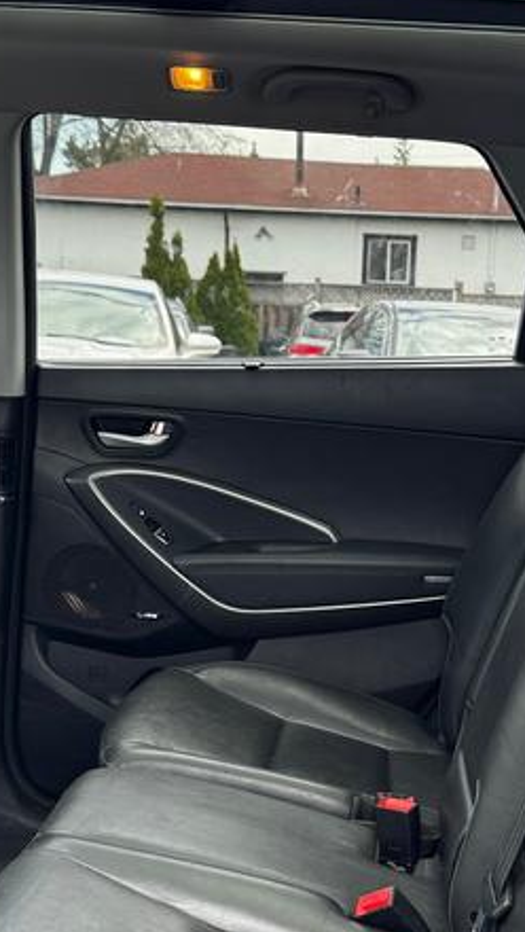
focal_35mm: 57
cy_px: 627
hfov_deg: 21.1
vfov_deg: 36.2
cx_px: 326
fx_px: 1408
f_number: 1.78
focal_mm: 6.76
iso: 64
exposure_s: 1/214
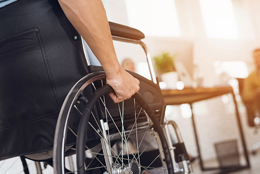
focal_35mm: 51
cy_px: 88
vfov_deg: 26.5
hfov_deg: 38.9
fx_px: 369
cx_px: 132
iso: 320
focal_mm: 50
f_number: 2.8
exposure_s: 1/125
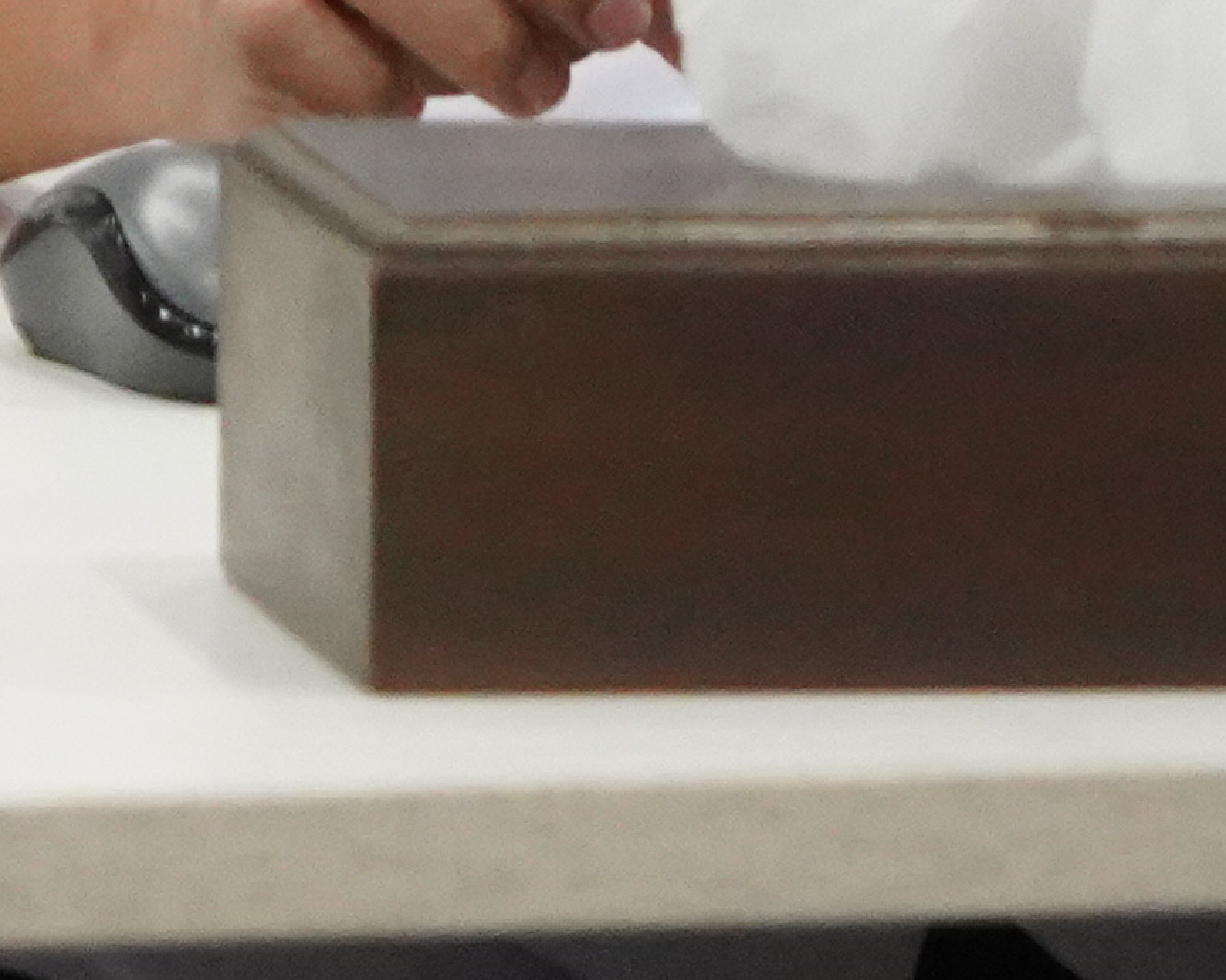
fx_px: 30258
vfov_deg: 1.8
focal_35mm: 834
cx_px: -1091
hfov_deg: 2.3
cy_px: -1420
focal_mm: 128
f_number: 6.3
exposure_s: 1/160
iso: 6400
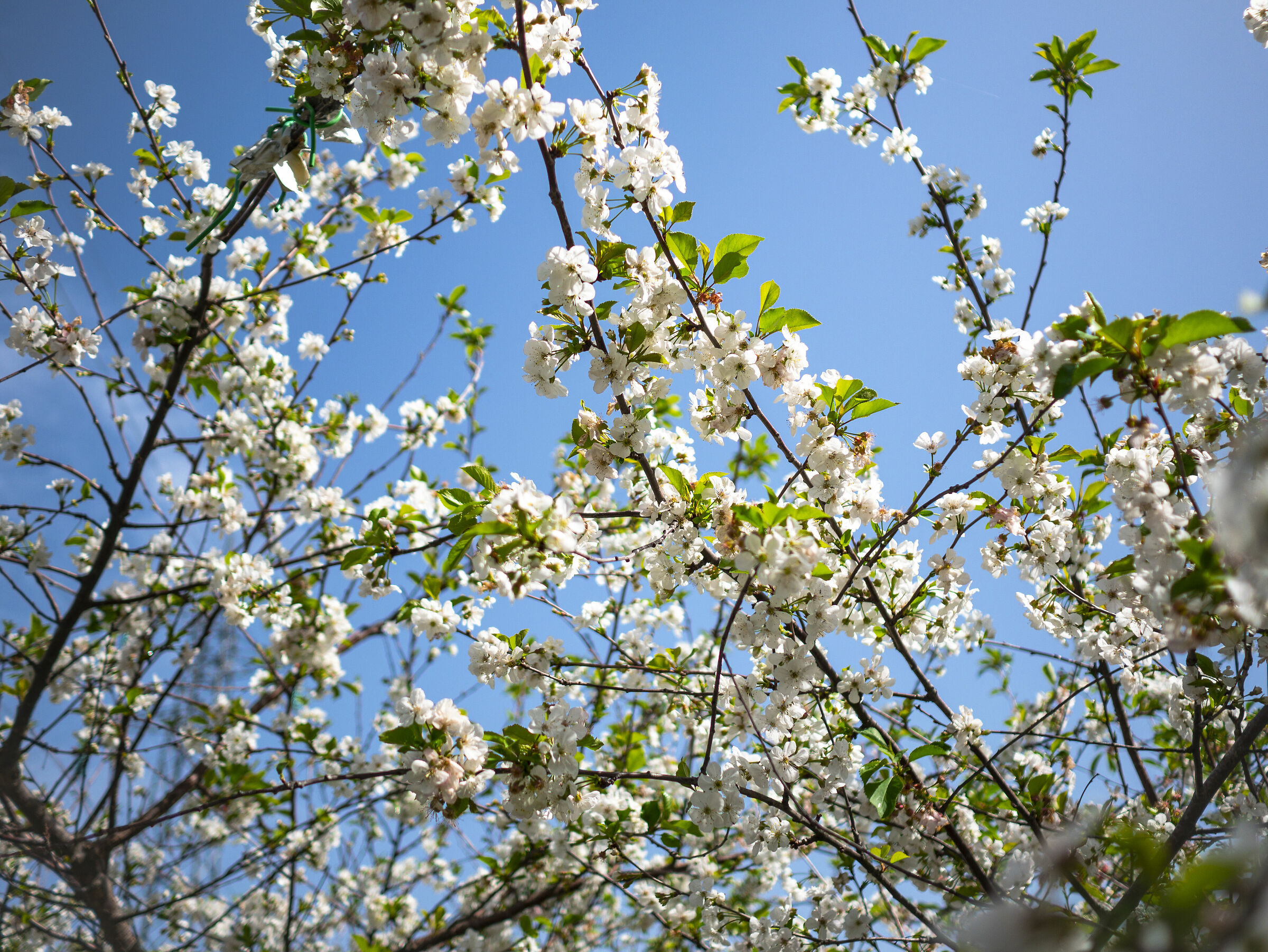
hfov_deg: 53.9
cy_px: 476
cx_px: 634
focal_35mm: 34
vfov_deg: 41.8
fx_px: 1246
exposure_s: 1/4000
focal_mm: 17
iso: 100
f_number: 1.8
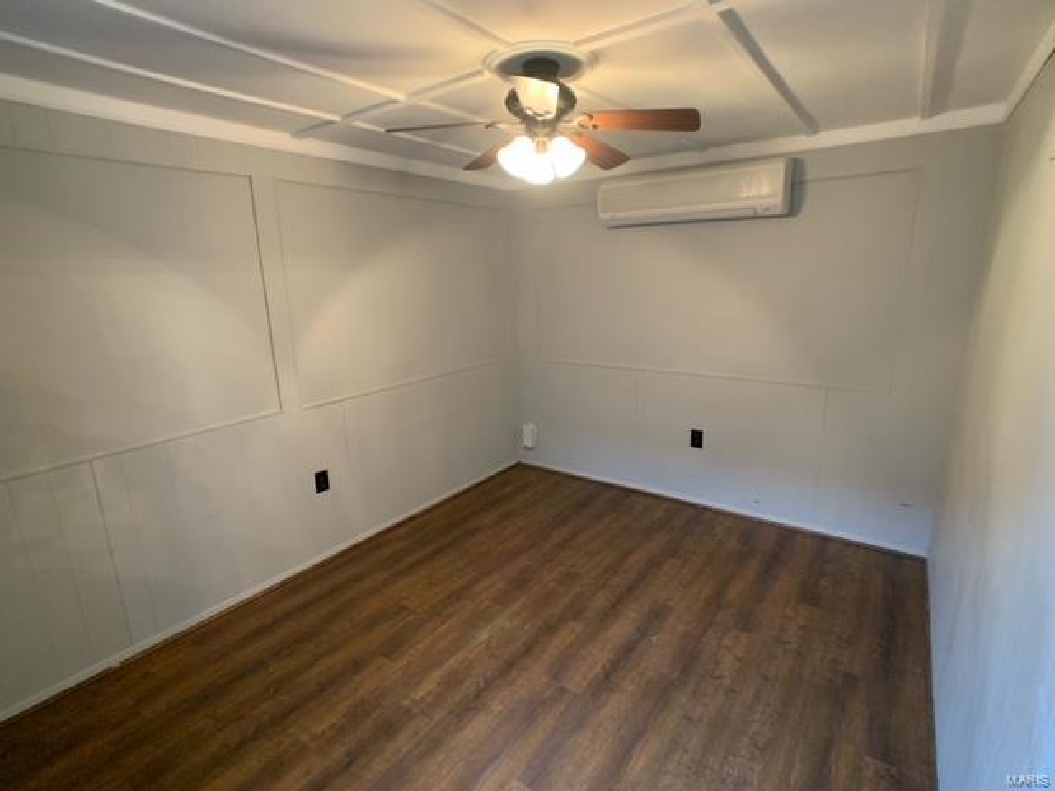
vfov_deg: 53.1
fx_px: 792
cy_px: 396
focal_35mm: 26
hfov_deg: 67.3
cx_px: 528
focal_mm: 4.25
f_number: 1.8
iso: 320
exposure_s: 1/60
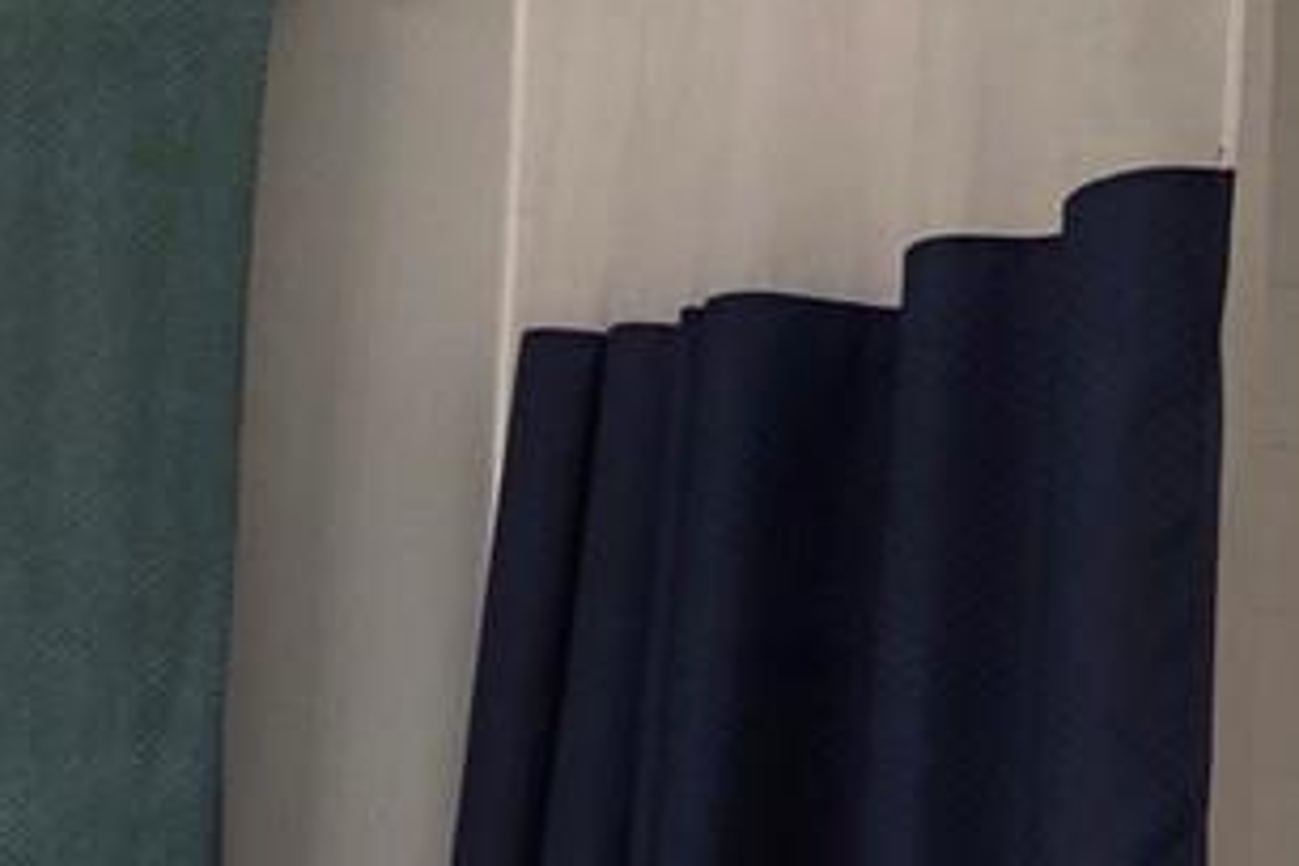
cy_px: 1919
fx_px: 4510
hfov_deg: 15.3
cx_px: -548
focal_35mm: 125
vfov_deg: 9.9
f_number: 1.7
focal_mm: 6.3
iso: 400
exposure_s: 1/120
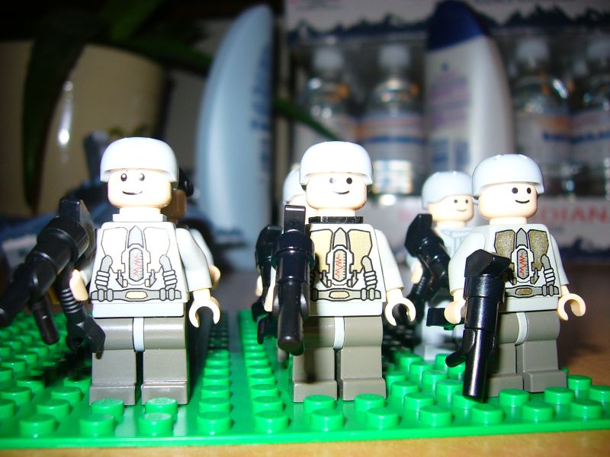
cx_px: 305
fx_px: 617
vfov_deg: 40.7
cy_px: 228
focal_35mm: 35
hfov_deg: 52.6
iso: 64
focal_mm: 5.8
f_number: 2.8
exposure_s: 1/60
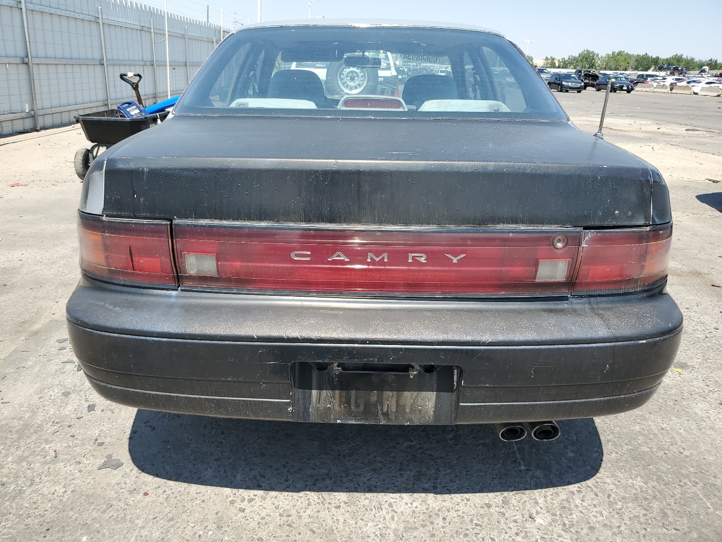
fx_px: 542
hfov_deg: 67.3
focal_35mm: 26
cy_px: 271
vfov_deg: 53.1
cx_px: 361
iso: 50
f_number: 1.5
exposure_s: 1/1667
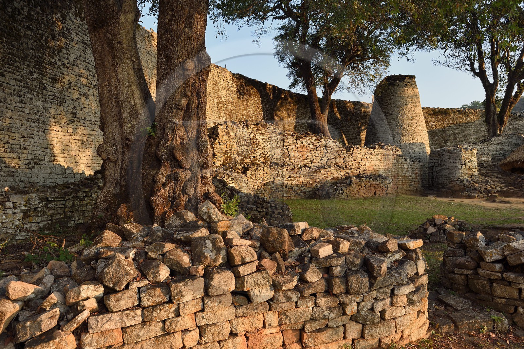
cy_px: 174
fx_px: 407
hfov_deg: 65.5
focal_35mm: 28
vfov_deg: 46.3
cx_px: 262
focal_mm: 28
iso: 400
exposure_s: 1/160
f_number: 7.1
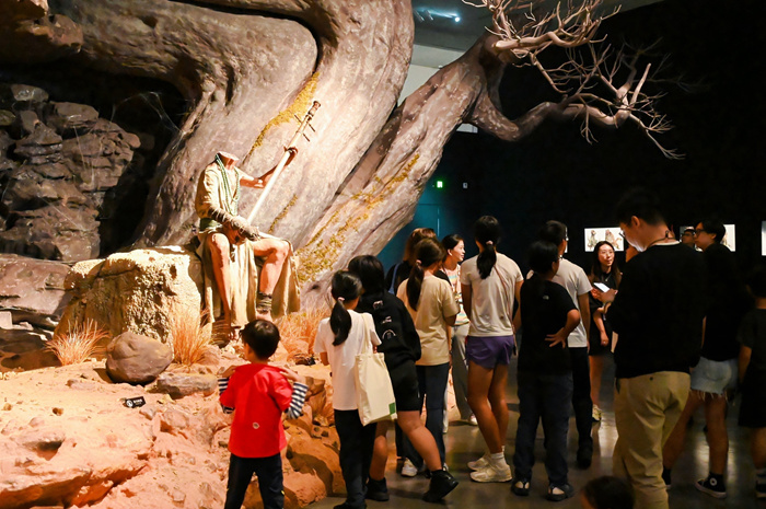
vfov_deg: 34.1
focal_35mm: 39
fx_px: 829
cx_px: 383
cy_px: 254
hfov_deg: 49.6
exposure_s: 1/80
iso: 20000
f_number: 4
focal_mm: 39
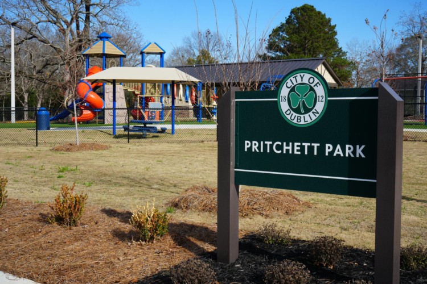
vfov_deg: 30.5
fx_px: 522
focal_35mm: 44
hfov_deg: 44.5
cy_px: 142
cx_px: 214
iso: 100
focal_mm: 44
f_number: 11
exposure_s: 1/160
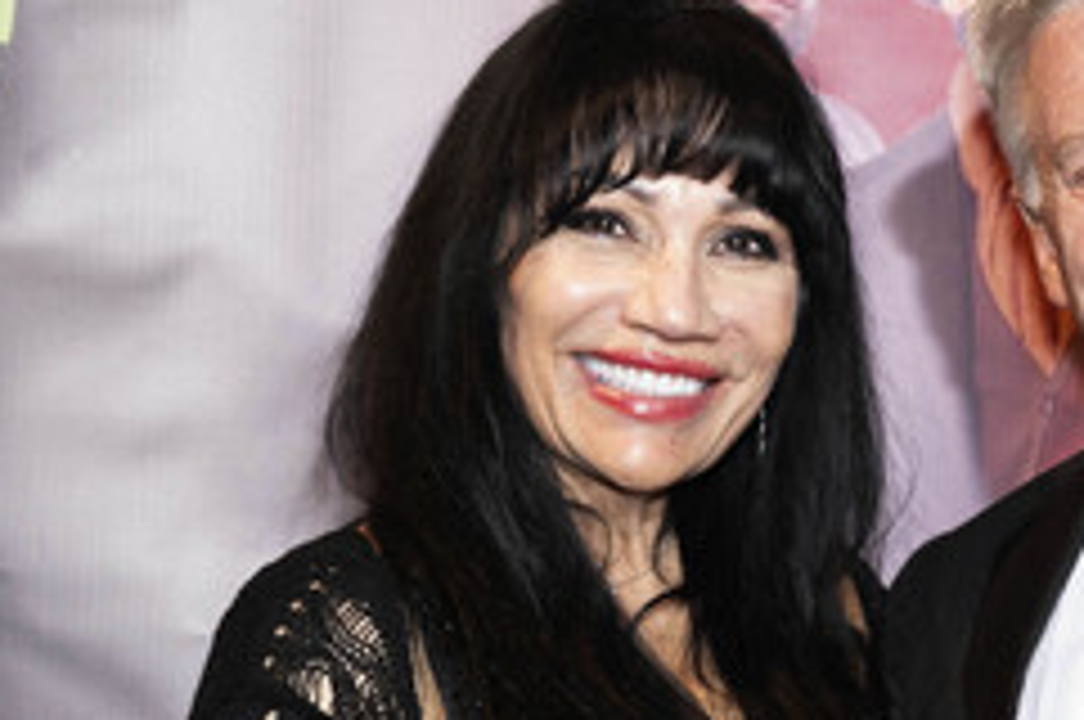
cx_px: 1001
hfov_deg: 19.8
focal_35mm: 101
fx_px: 3037
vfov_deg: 13.5
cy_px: 482
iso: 800
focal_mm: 54
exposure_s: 1/200
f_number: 5
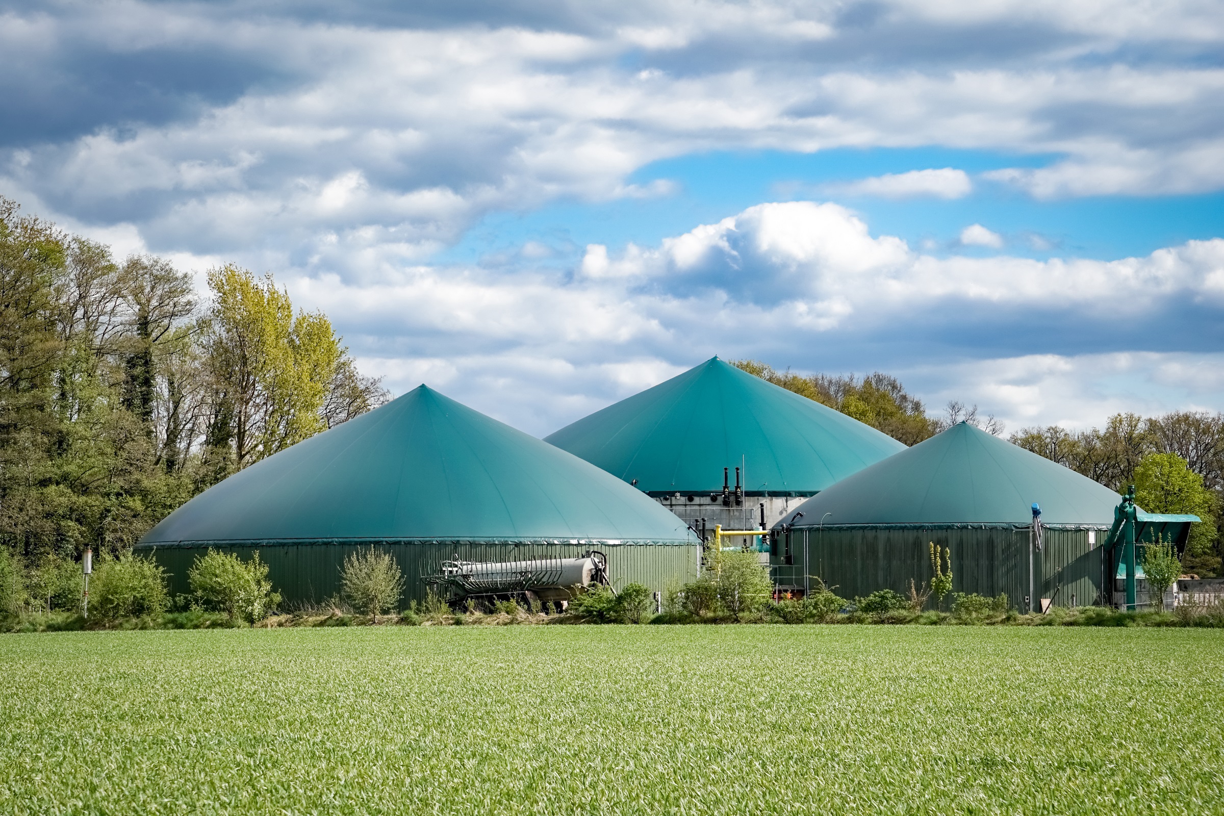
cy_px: 408
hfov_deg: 19.5
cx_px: 612
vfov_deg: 13.0
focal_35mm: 105
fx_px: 3570
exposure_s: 1/400
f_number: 8
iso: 100
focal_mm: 70
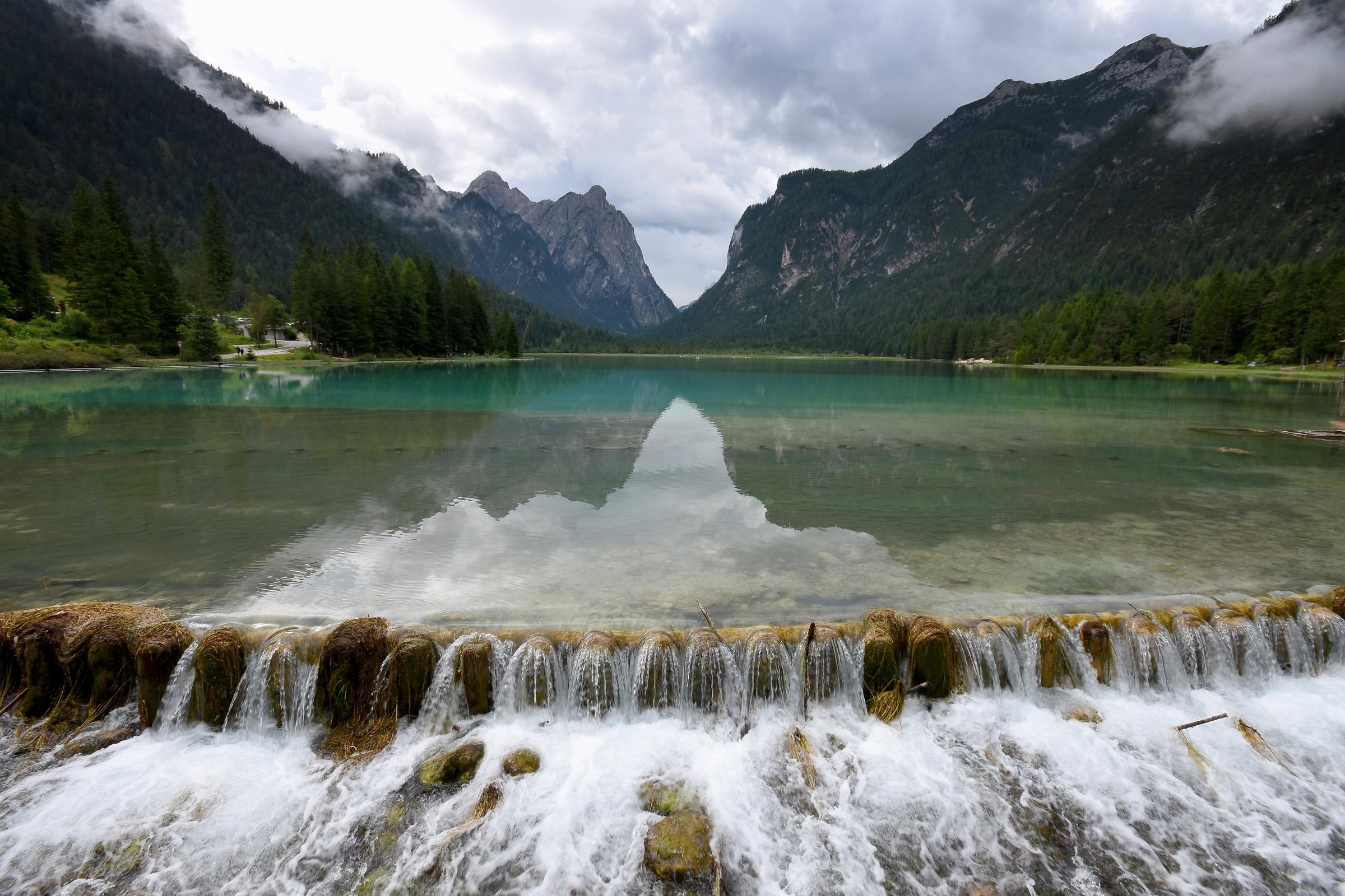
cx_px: 672
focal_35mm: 15
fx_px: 560
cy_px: 448
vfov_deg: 77.3
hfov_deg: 100.4
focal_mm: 10
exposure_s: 1/125
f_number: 11
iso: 100
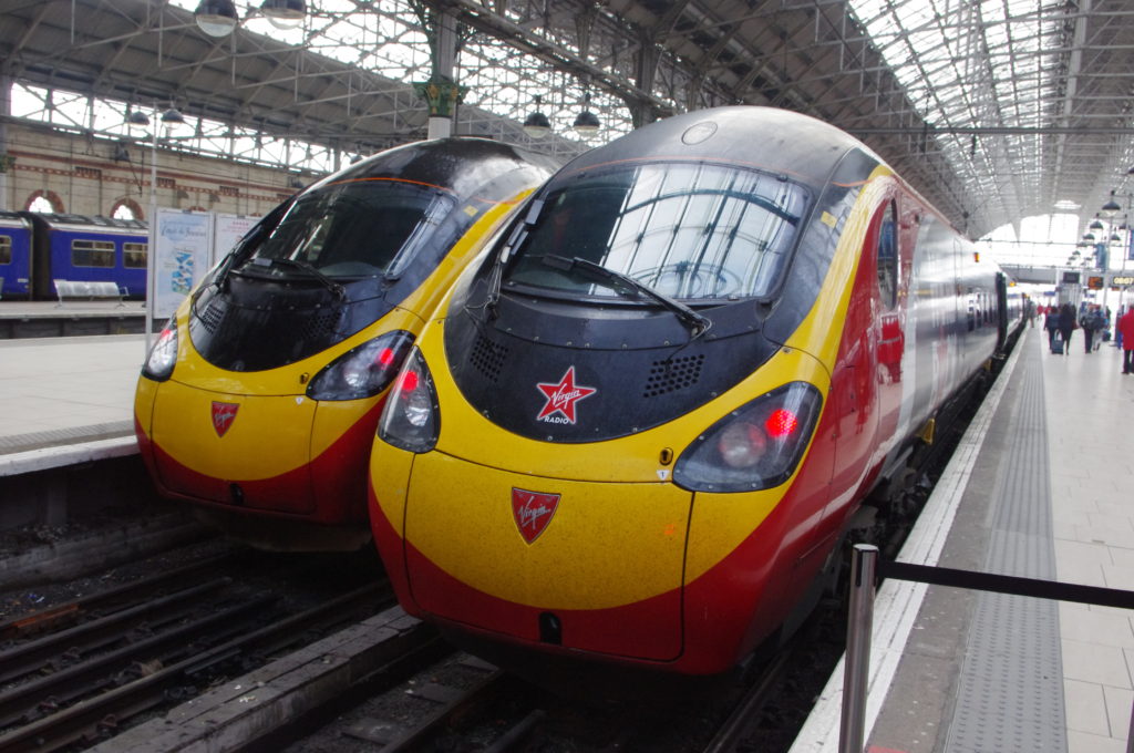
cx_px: 567
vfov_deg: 38.8
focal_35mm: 34
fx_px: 1070
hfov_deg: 55.9
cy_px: 376
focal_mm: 23.13
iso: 1600
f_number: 10
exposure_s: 1/50
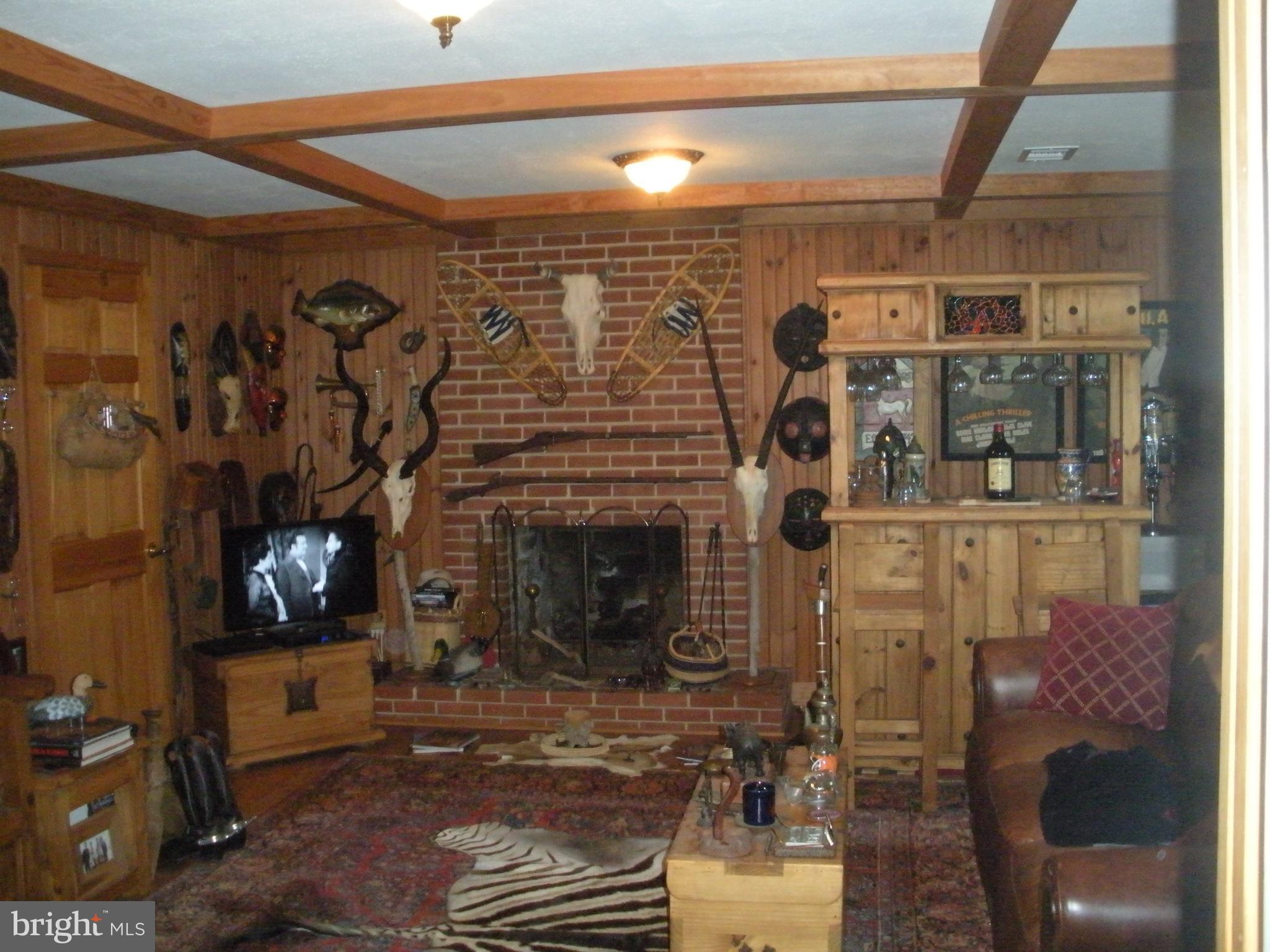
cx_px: 635
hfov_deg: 51.4
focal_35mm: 36
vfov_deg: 39.7
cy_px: 476
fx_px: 1321
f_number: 3.5
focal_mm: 6.3
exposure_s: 1/60
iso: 800
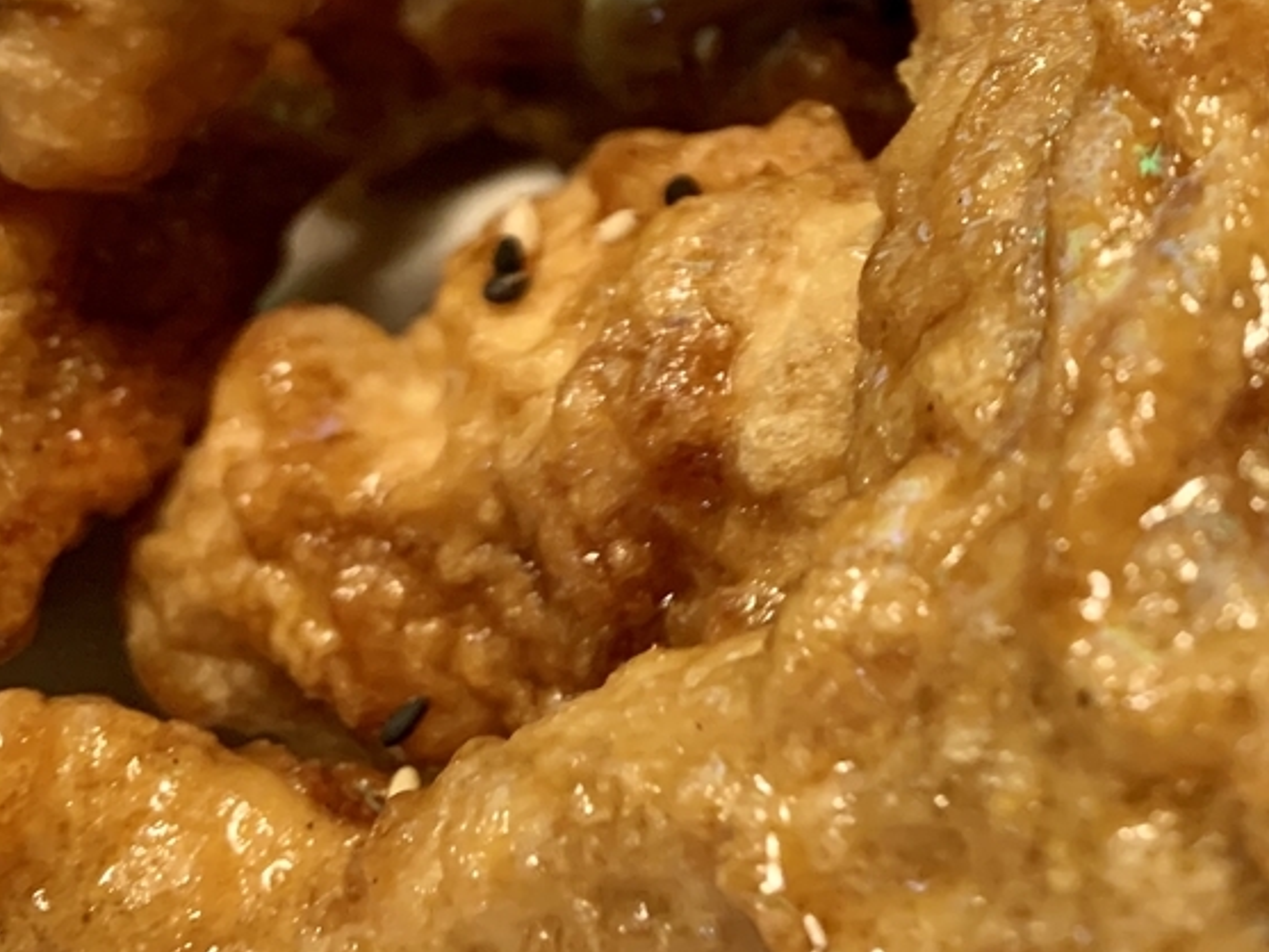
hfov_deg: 32.3
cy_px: -59
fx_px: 2053
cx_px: 1192
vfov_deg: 24.6
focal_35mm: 56
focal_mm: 4.25
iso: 400
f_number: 1.8
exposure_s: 1/33
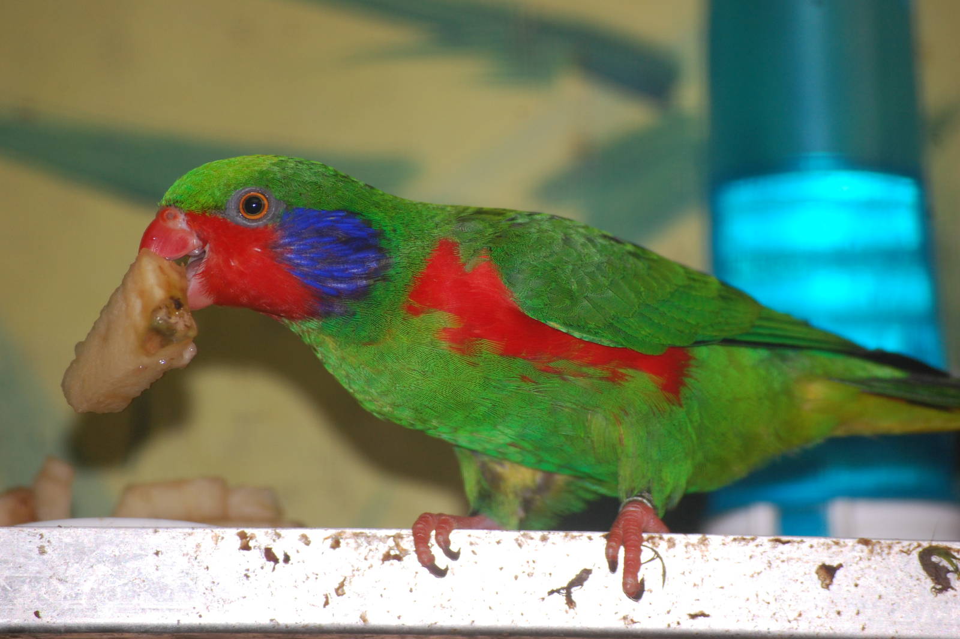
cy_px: 320
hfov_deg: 7.6
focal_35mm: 270
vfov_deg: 5.1
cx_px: 480
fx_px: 7194
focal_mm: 180
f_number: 5.6
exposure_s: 1/60
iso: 400
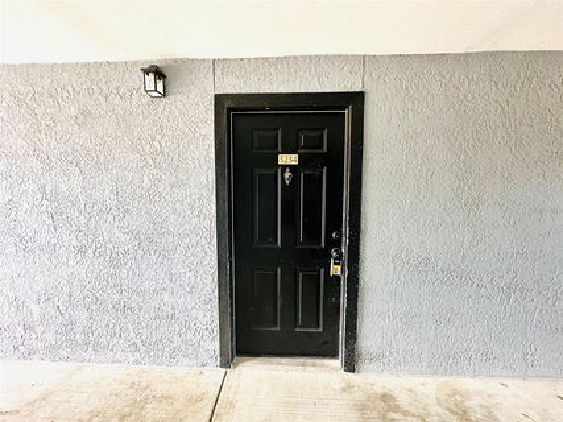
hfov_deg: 102.1
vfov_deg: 85.6
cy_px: 211
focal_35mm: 14
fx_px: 228
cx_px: 282
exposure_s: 1/60
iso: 640
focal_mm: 2.22
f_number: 2.2
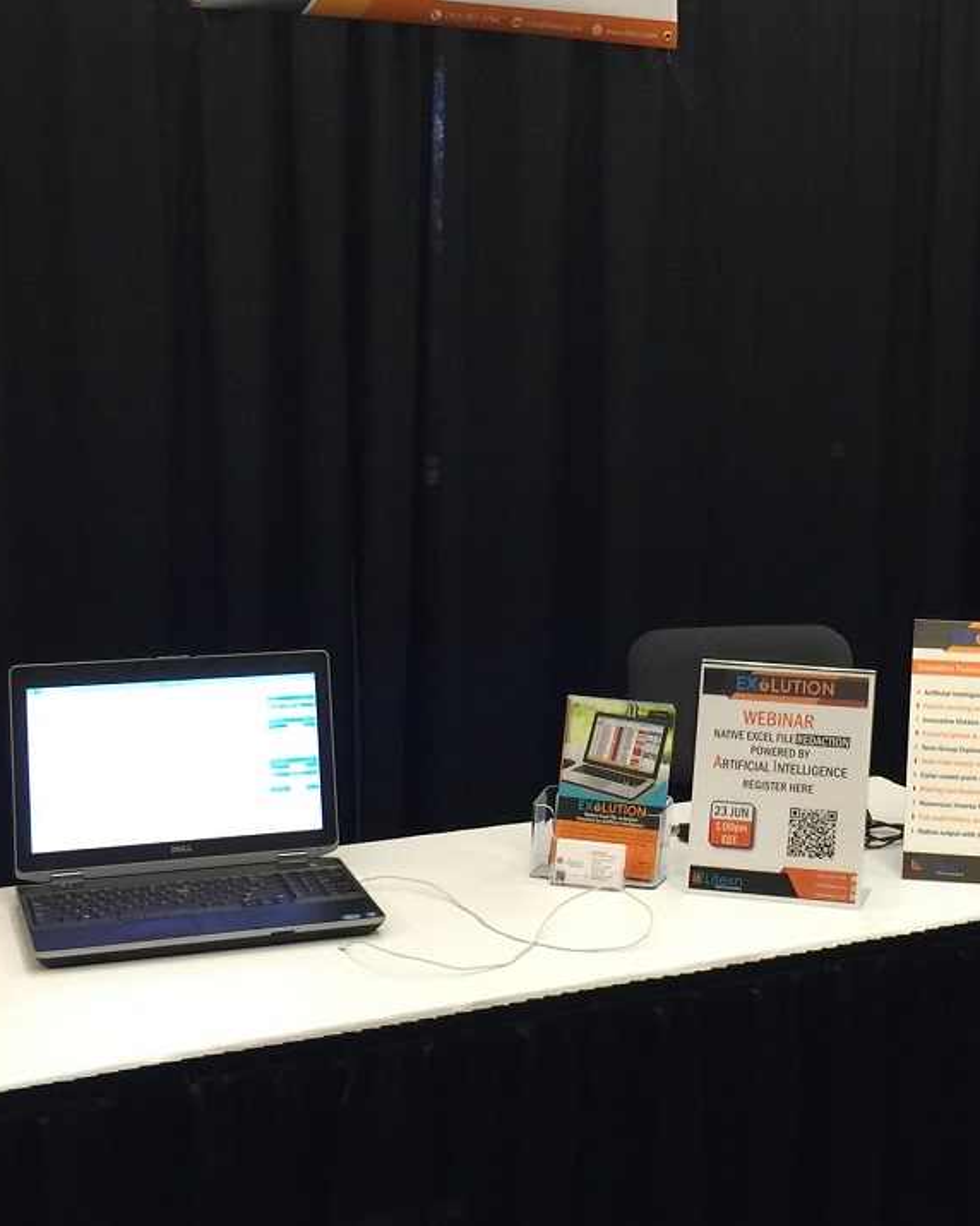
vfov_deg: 33.0
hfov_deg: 26.5
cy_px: 528
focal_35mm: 57
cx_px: 666
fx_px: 2067
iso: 64
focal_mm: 4.15
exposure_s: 1/15
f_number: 2.2
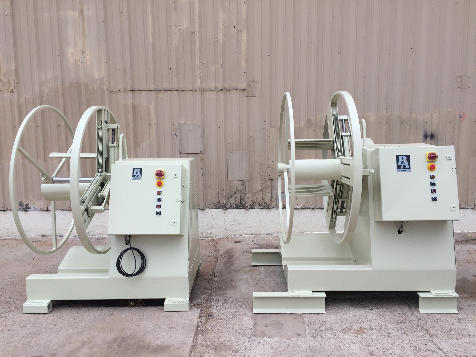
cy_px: 178
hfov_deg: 61.7
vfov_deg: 48.2
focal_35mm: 29
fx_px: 399
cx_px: 238
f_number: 2.2
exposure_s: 1/416
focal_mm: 4.15
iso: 32
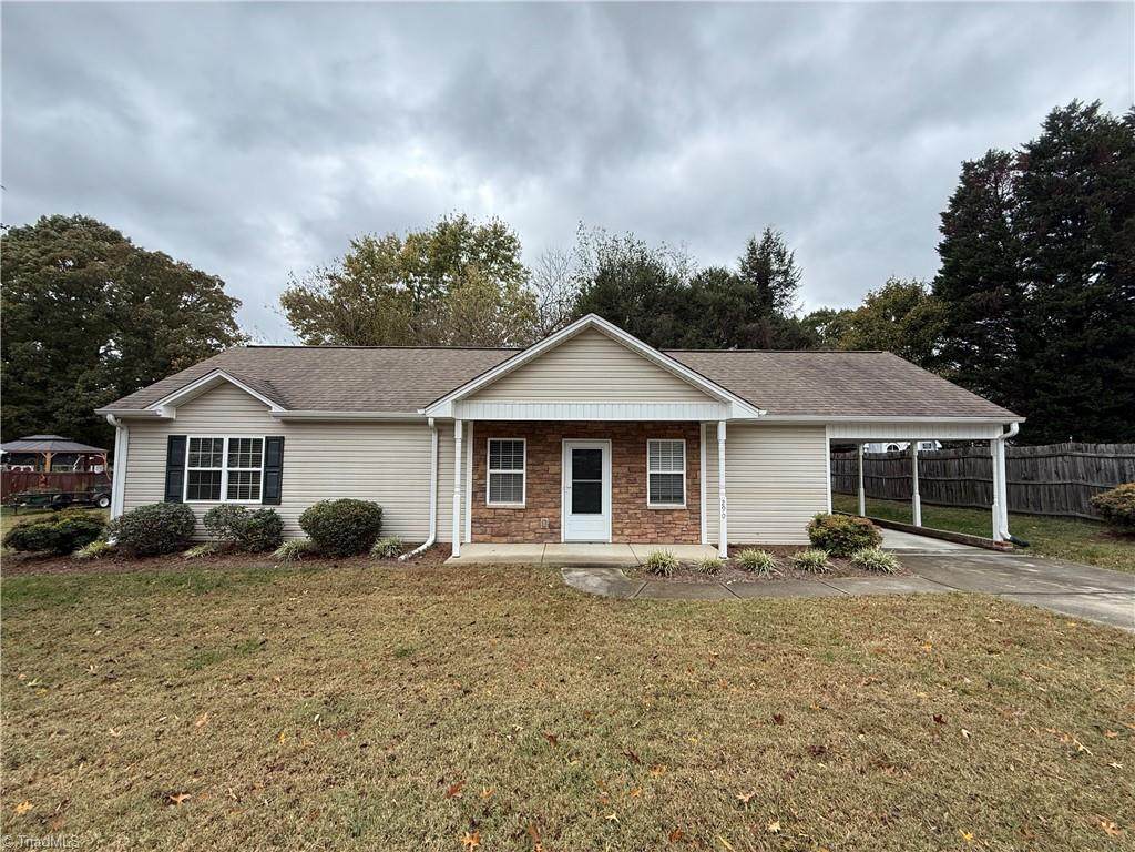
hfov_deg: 102.1
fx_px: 459
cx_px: 568
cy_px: 426
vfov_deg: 85.7
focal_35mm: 14
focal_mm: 2.22
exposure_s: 1/638
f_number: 2.2
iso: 64
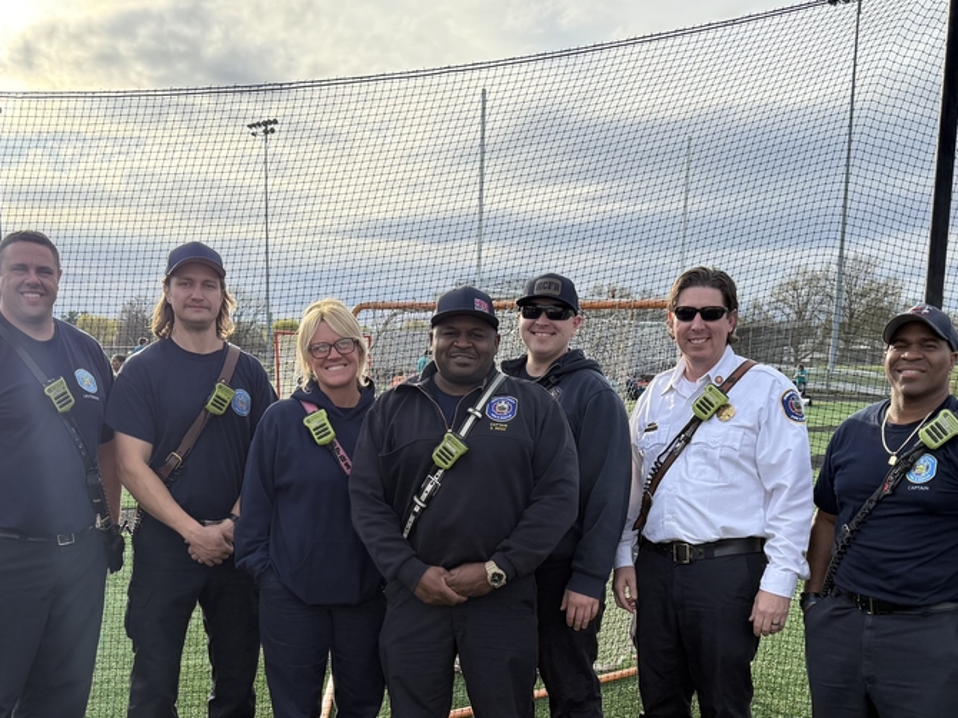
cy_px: 556
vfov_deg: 32.8
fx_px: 1190
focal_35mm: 43
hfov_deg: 43.8
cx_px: 442
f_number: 1.78
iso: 100
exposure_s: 1/2000
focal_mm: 6.76
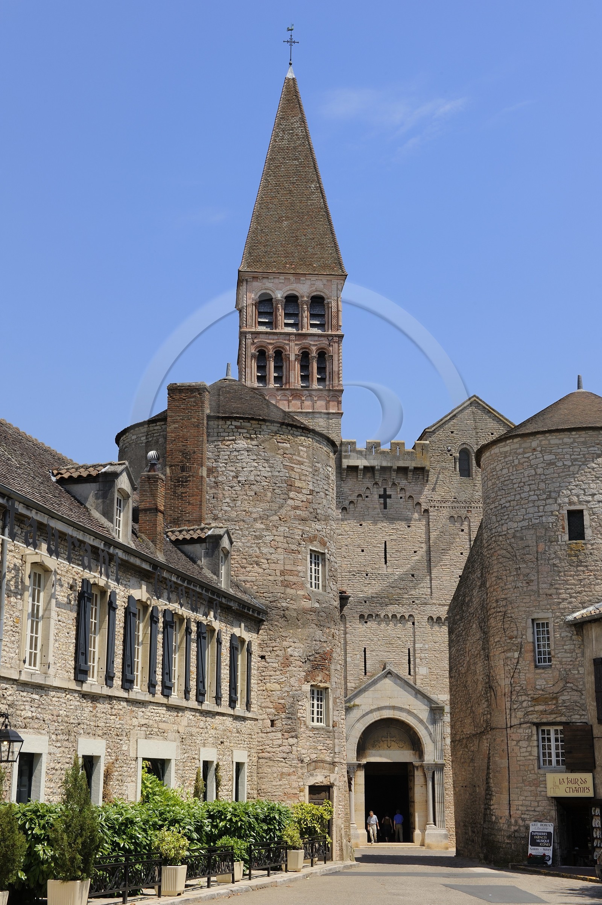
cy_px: 452
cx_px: 301
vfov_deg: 36.3
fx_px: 1381
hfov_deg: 24.6
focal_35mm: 55
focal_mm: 55
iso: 200
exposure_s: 1/160
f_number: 14
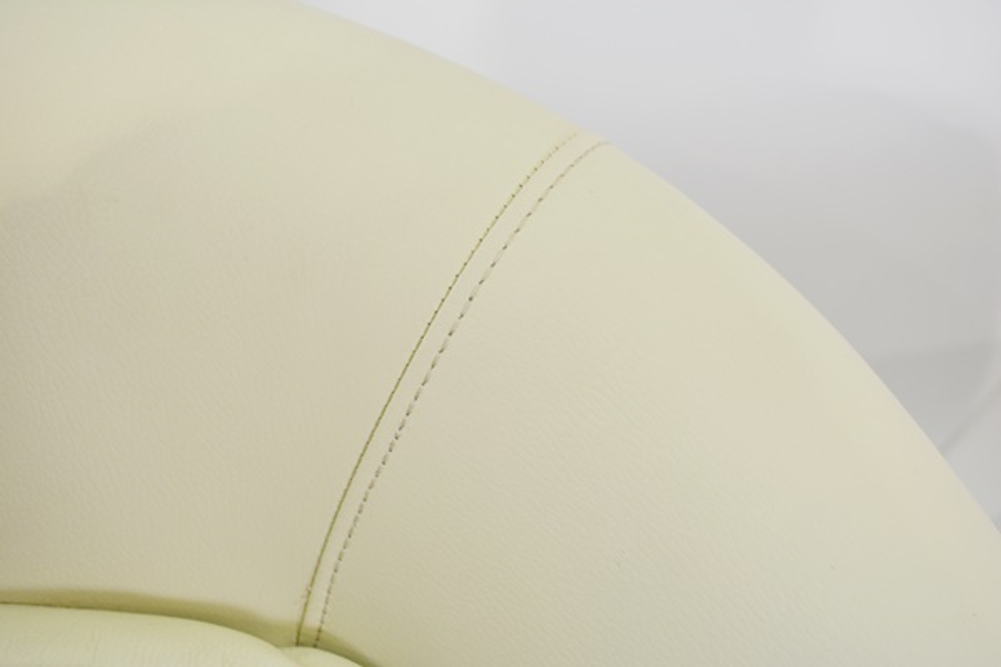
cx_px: 500
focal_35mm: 42
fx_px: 1168
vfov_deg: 31.9
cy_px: 334
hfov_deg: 46.4
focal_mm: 28
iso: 400
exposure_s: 1/100
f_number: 5
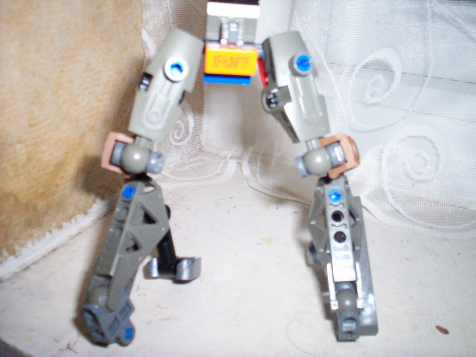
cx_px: 238
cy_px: 178
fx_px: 495
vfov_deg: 39.7
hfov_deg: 51.4
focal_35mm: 36
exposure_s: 1/64
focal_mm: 5.9
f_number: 4.5
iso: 140
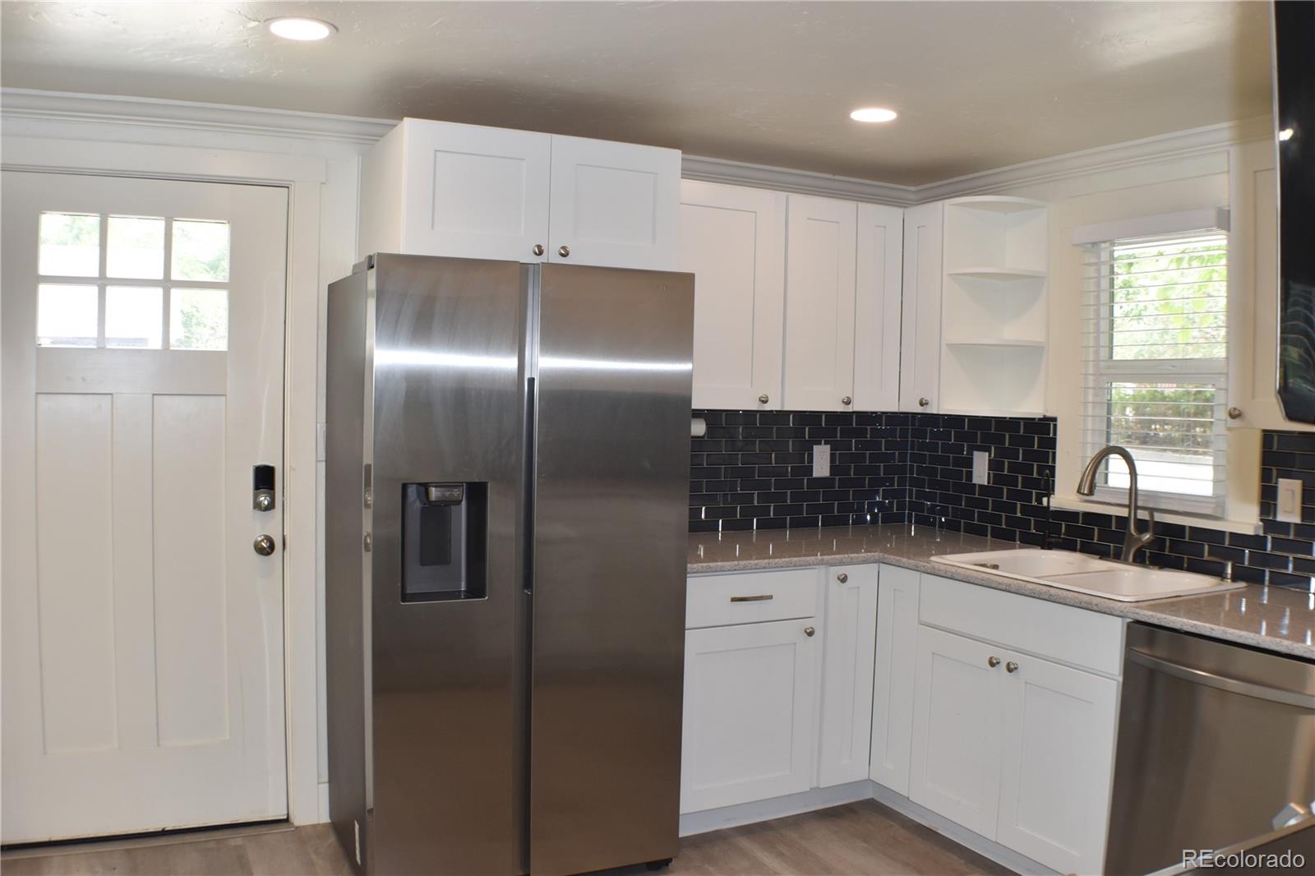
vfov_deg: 33.0
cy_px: 438
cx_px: 658
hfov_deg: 47.9
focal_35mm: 40
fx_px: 1479
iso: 640
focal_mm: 27
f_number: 5.6
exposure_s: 1/125
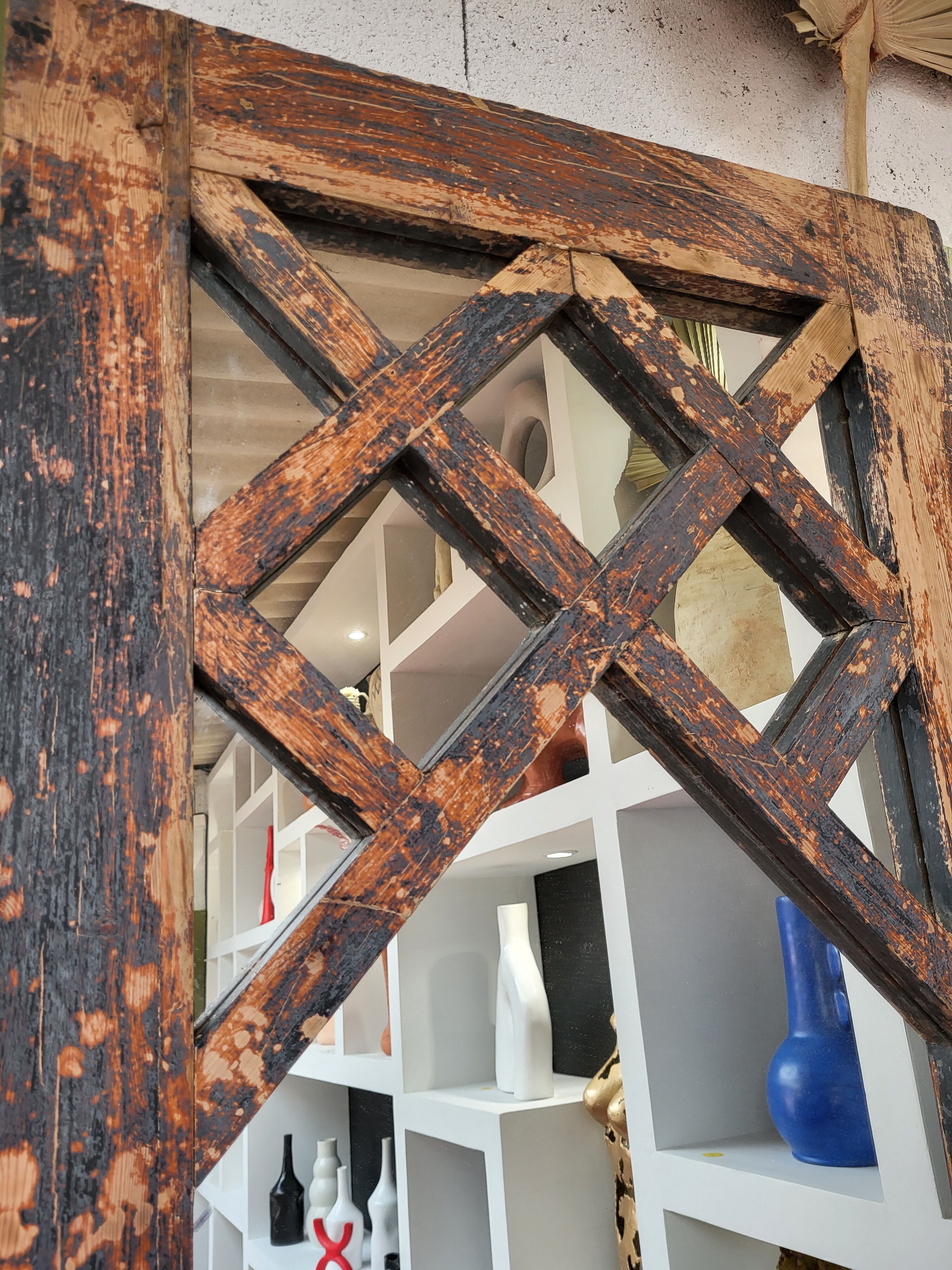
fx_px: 953
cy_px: 635
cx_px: 476
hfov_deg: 53.1
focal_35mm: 26
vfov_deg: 67.3
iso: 125
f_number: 1.8
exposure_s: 1/100
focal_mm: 5.4
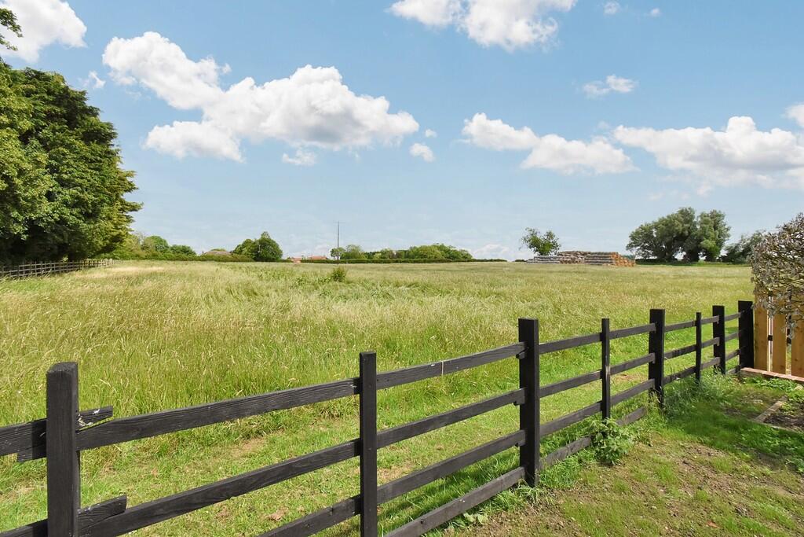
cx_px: 402
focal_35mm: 15
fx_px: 335
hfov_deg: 100.4
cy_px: 268
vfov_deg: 77.3
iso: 800
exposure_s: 1/800
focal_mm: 10
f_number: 14
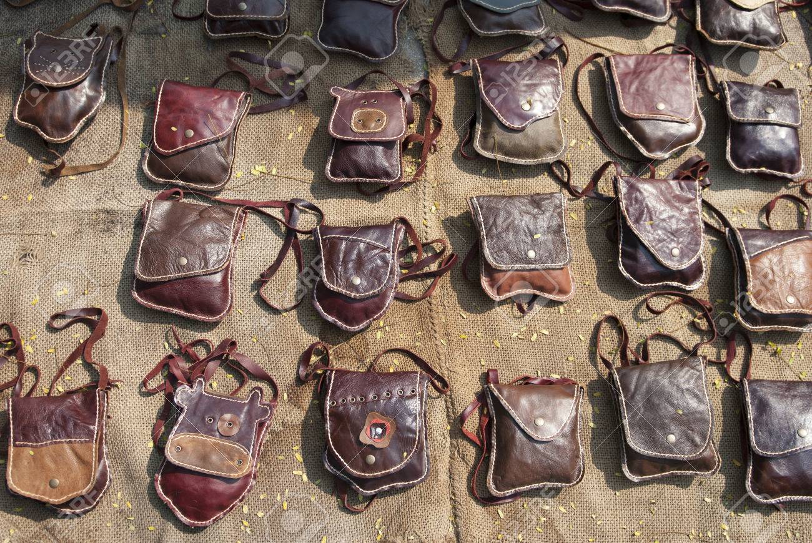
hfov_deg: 53.1
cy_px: 272
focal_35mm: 36
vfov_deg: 37.0
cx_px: 406
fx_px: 813
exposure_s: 1/750
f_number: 2.8
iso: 100
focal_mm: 24
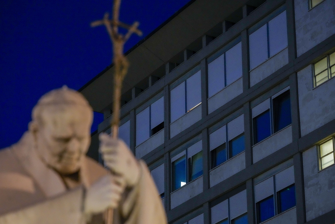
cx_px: 168
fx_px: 1256
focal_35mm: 135
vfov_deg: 10.2
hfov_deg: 15.2
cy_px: 112
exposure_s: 1/250
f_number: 3.5
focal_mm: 135
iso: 8000
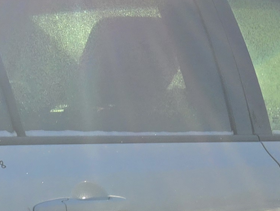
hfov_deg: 15.1
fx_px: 987
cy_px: 343
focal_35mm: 122
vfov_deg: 11.5
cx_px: -123
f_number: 1.8
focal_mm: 5.4
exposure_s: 1/3059
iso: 25
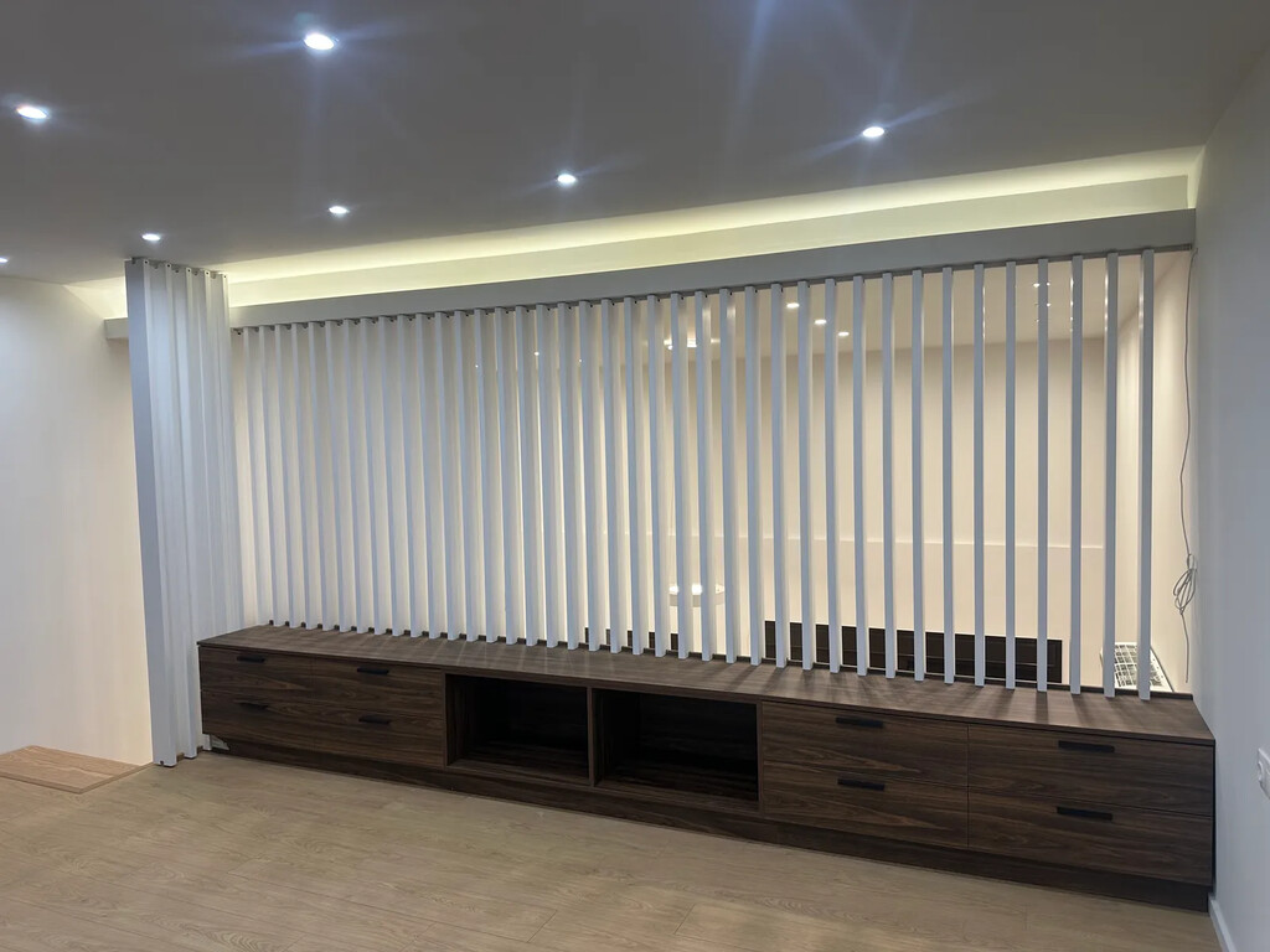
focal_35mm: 24
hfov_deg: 71.6
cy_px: 476
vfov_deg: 56.8
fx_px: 881
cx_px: 635
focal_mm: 6.86
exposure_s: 1/100
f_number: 1.78
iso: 80
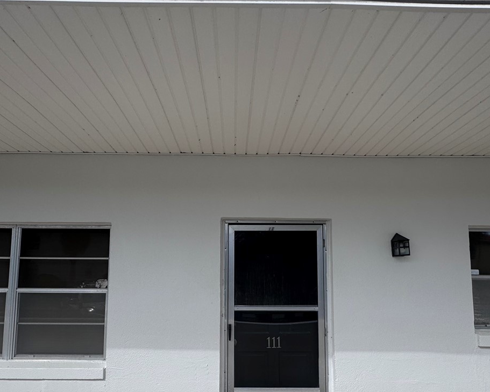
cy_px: 250
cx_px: 231
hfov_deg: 70.2
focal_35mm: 24
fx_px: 348
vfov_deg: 57.9
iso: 50
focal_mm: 2.22
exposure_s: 1/2208
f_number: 2.2
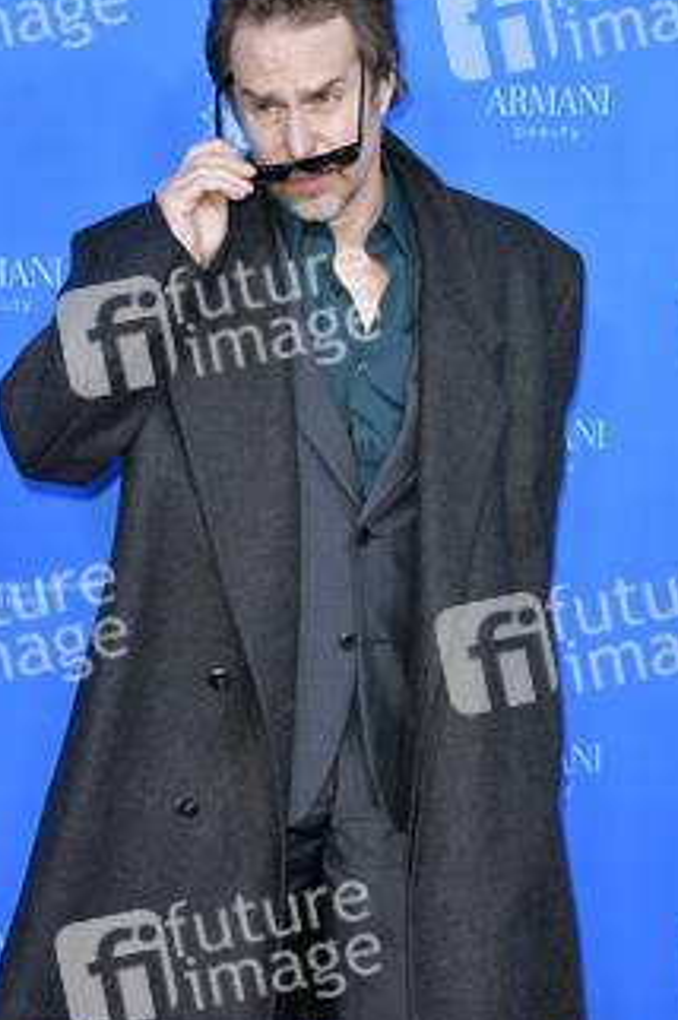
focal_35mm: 82
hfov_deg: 16.6
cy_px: 481
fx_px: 2321
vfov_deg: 24.8
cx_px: 310
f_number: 5.6
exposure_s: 1/250
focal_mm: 66
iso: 2000
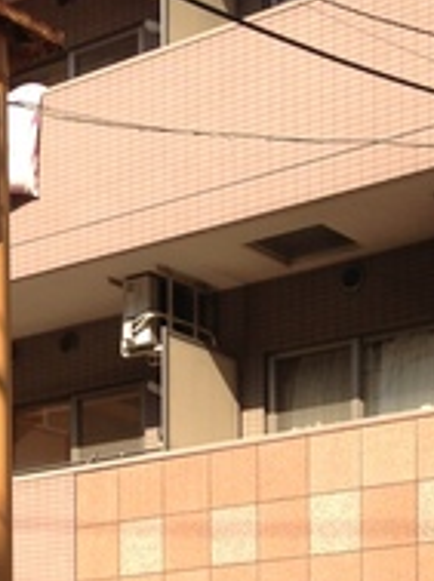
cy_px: 762
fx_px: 1761
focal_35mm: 105
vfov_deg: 17.5
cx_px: 142
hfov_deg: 14.0
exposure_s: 1/713
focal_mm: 4.13
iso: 50
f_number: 2.4
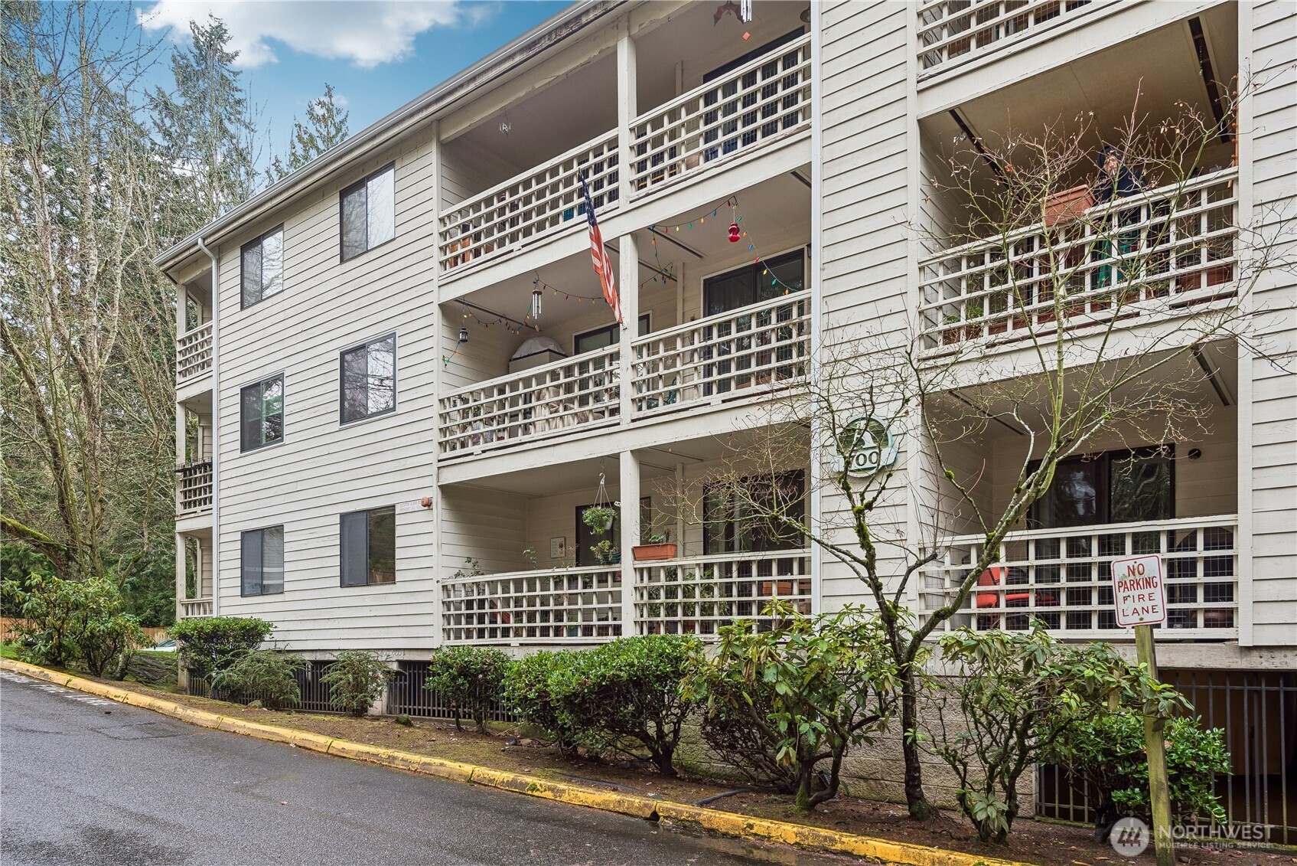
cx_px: 648
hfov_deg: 73.7
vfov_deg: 53.2
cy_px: 433
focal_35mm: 24
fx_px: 865
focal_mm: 24
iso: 200
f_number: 8
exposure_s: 1/15
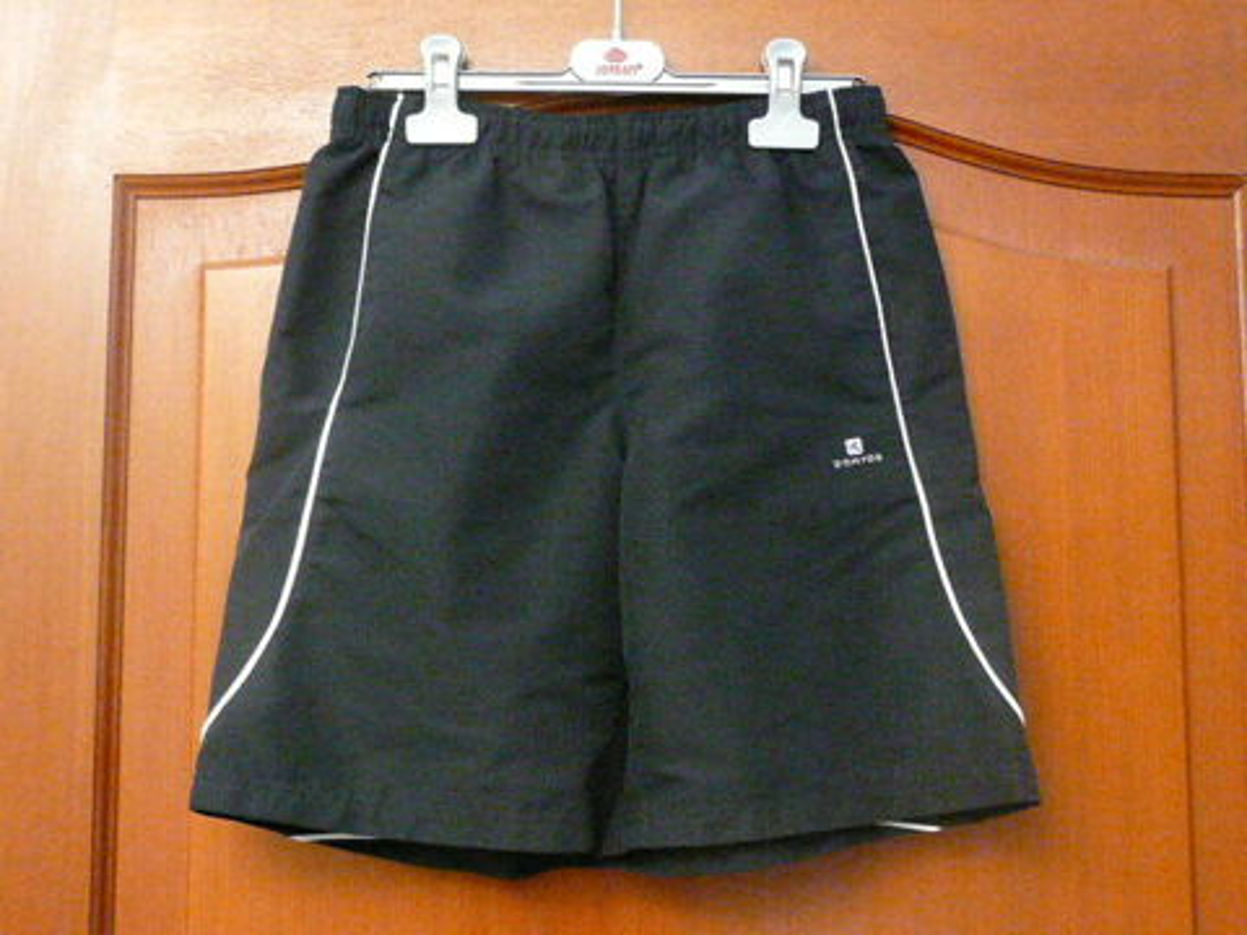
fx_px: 1513
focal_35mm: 42
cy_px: 468
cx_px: 624
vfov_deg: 34.3
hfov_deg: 44.8
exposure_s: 1/13
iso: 800
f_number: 3.3
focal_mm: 4.6
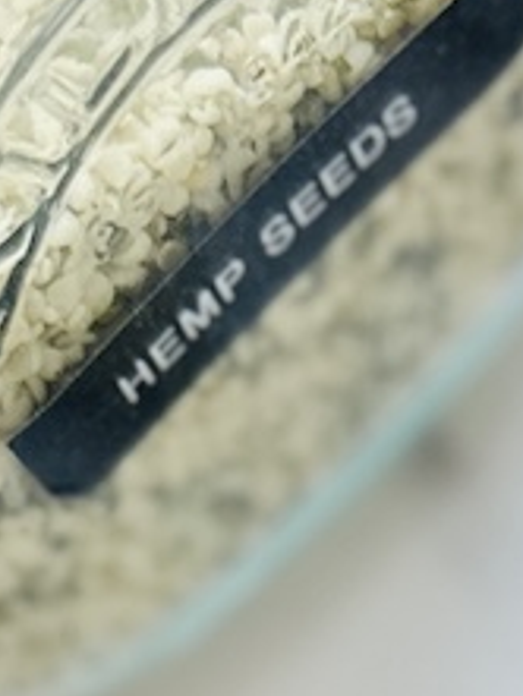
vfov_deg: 11.8
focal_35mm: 139
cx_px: 1244
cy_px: 1616
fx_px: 2797
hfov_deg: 9.5
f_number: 1.78
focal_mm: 6.86
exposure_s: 1/121
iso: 200
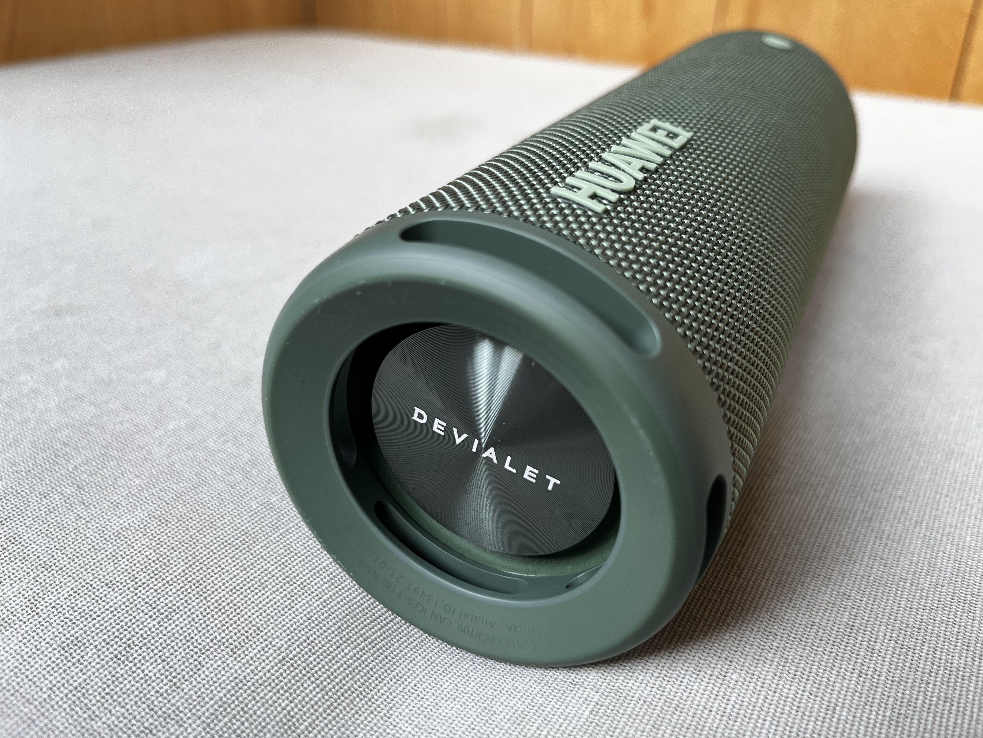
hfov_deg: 65.3
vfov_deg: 51.4
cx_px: 508
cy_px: 373
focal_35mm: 27
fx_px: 767
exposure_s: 1/101
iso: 125
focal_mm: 5.1
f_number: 1.6
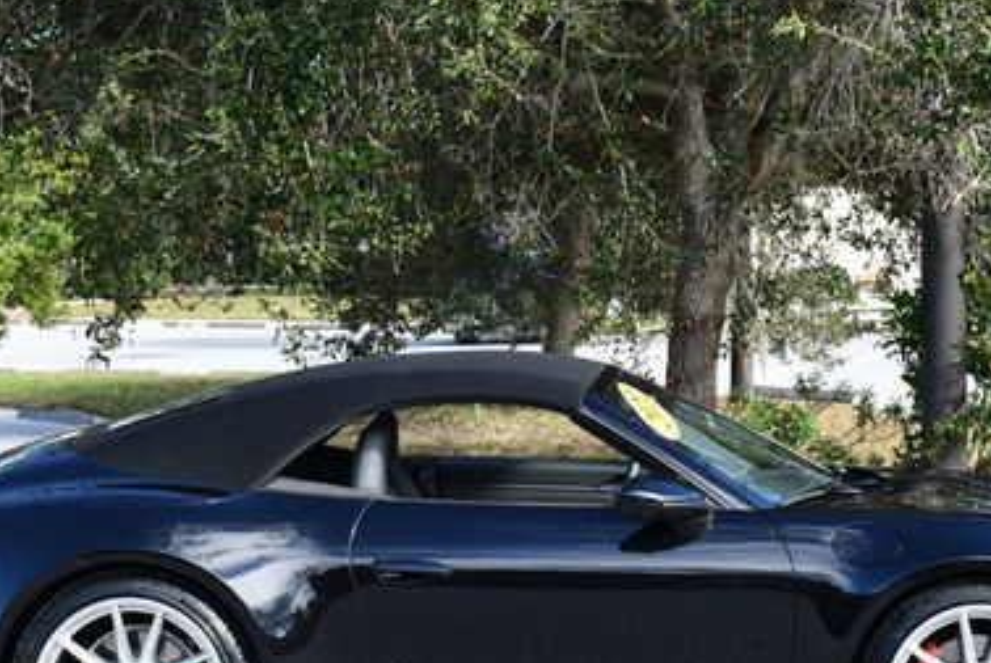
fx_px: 2894
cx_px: 537
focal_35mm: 105
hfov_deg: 19.4
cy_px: 377
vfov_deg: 13.1
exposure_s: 1/250
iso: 200
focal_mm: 31
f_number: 6.3
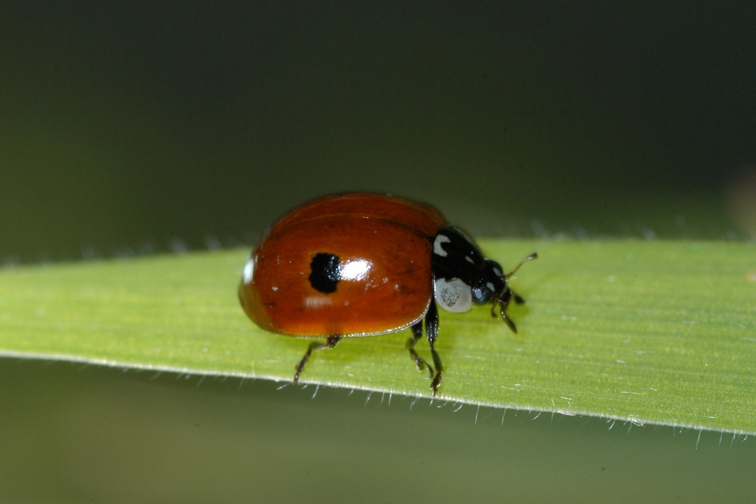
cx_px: 378
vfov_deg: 8.7
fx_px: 3308
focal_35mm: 158
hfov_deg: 13.0
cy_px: 252
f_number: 14
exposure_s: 1/60
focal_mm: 105
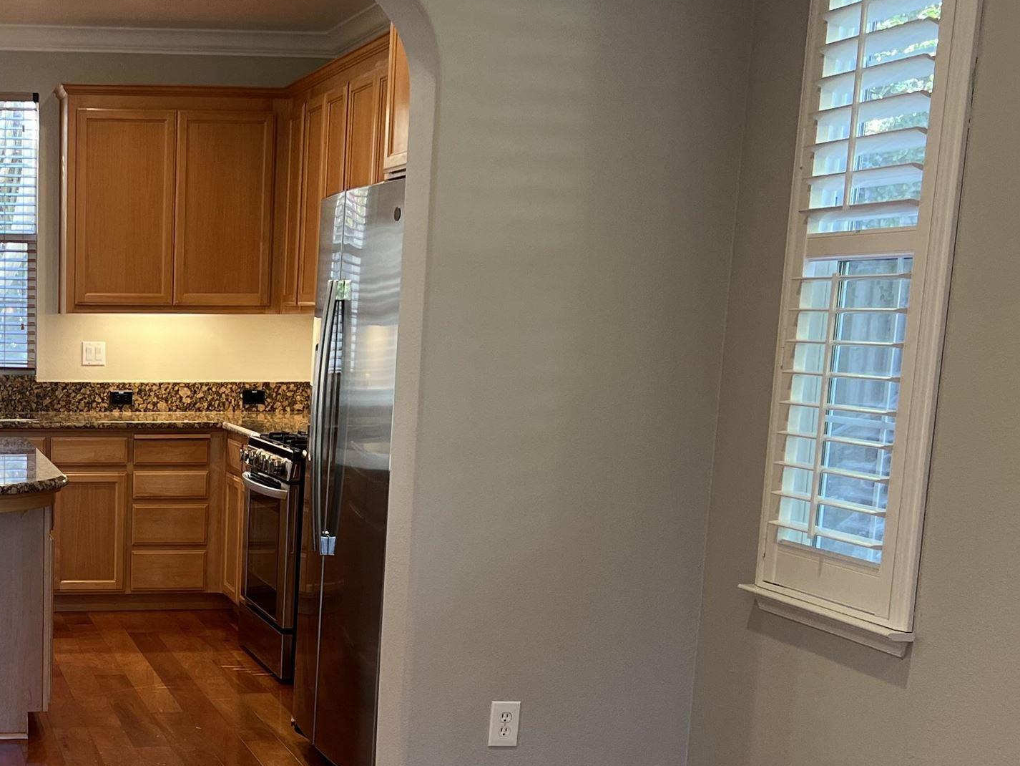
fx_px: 1650
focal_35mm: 56
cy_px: 619
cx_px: 74
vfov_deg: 25.6
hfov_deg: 32.4
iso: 125
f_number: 1.5
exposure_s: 1/120
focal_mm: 5.7
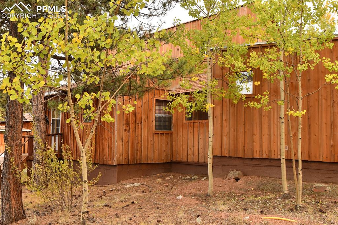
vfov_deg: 36.8
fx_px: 338
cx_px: 169
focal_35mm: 36
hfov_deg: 53.1
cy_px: 112
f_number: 9
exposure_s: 1/40
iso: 280
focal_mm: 24
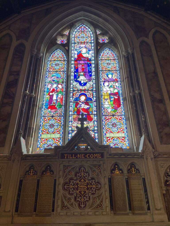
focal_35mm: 26
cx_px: 85
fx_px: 170
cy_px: 113
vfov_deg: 67.3
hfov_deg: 53.1
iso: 64
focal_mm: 4.2
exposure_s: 1/100
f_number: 1.6
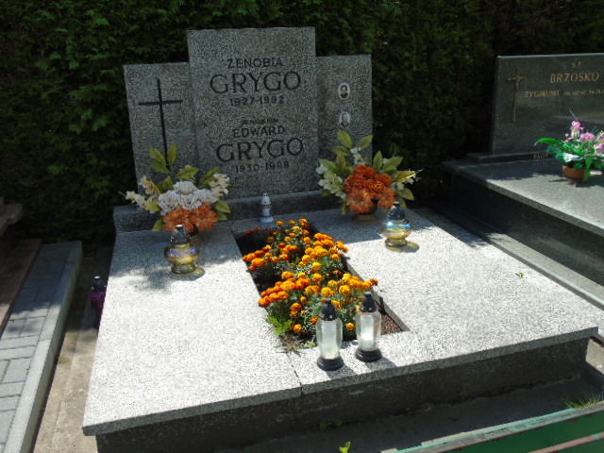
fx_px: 506
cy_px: 226
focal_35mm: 29
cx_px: 302
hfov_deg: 61.7
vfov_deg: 48.2
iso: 80
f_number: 3.6
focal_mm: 5.2
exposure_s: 1/500
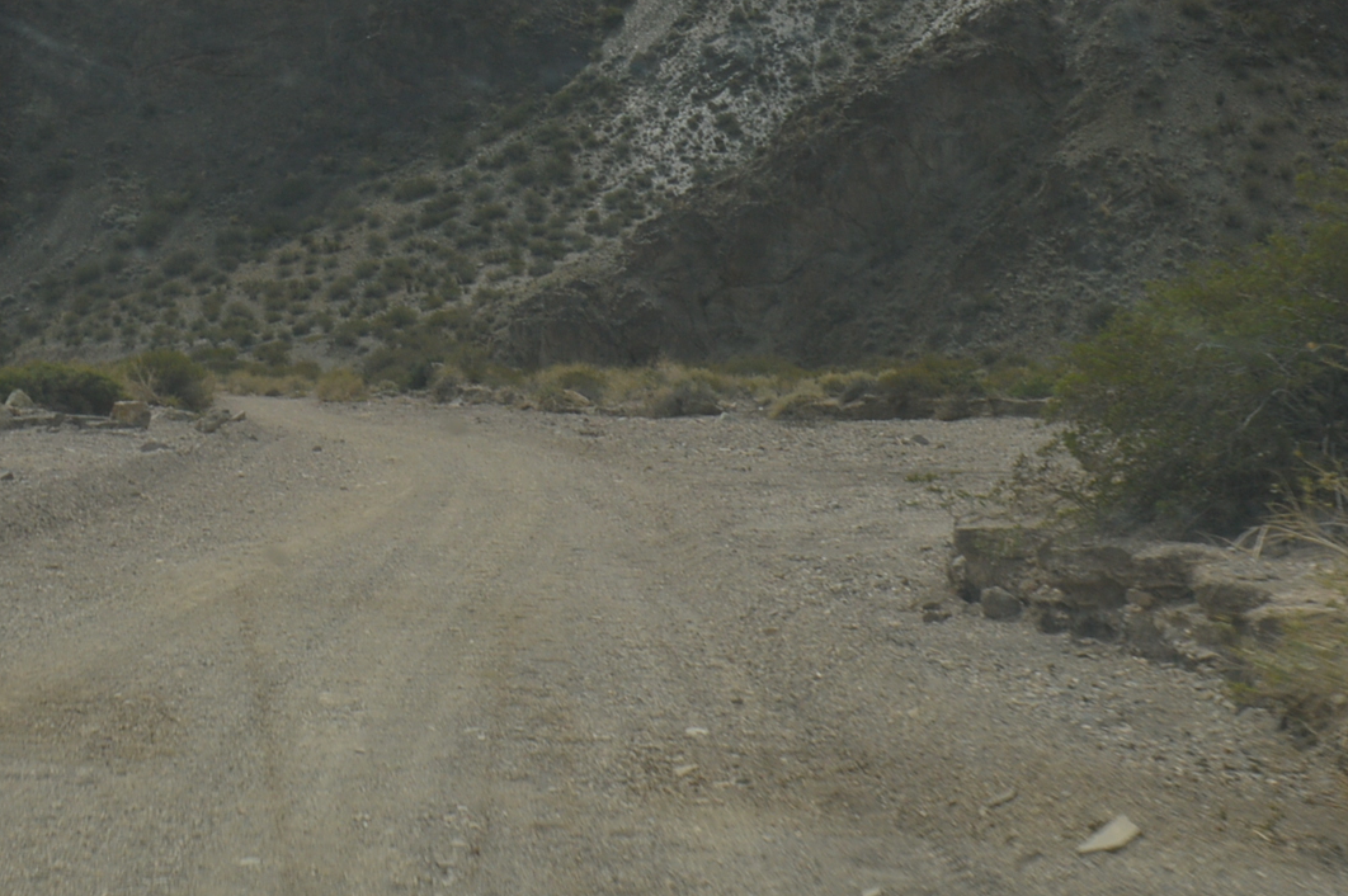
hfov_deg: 19.9
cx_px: 377
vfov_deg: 12.9
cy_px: -300
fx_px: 3816
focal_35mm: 102
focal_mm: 24
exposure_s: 1/200
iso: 100
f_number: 11
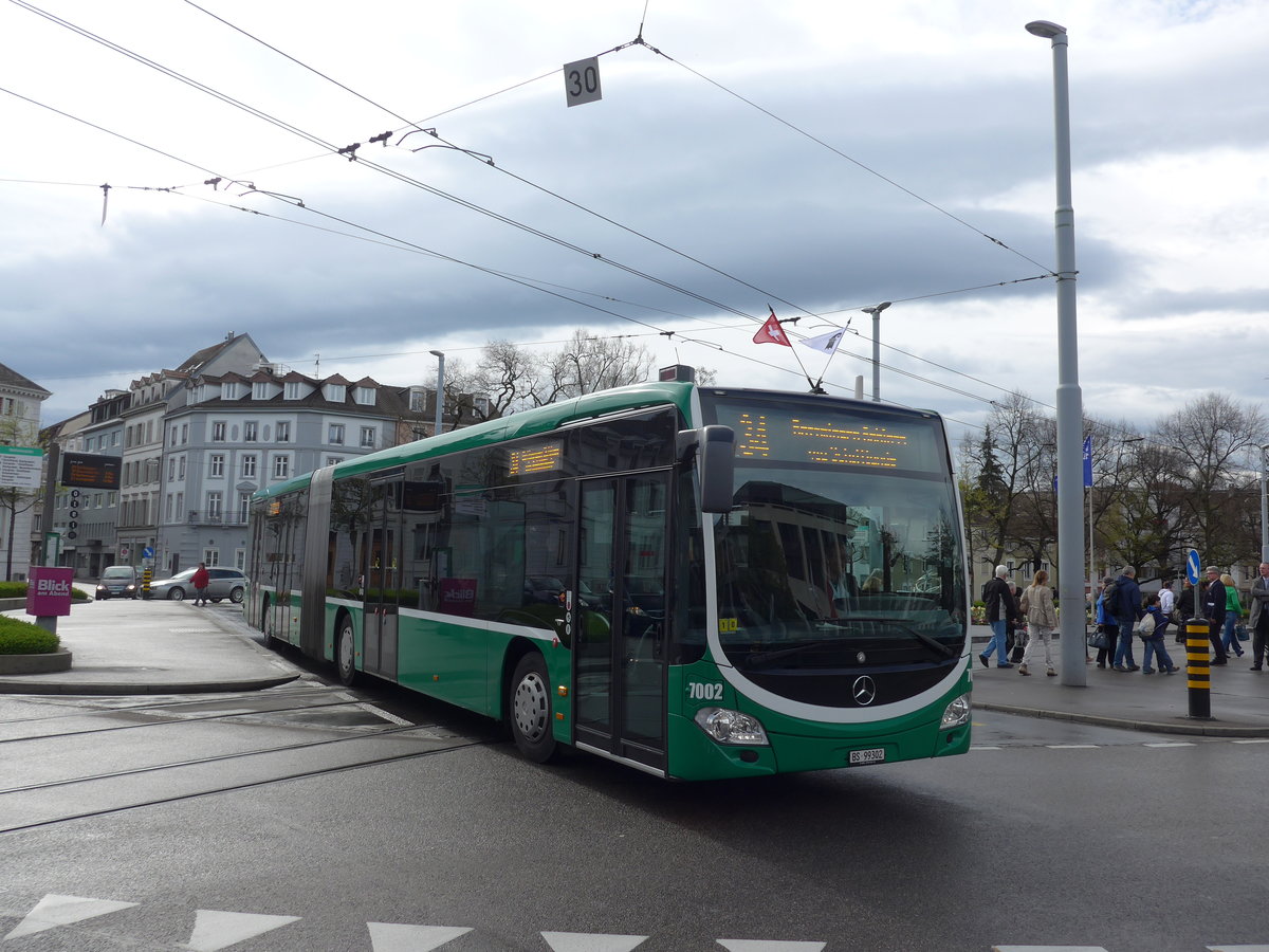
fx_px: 1063
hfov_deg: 61.7
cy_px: 476
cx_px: 634
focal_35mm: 29
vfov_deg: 48.2
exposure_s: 1/1000
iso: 80
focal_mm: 6
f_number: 2.8
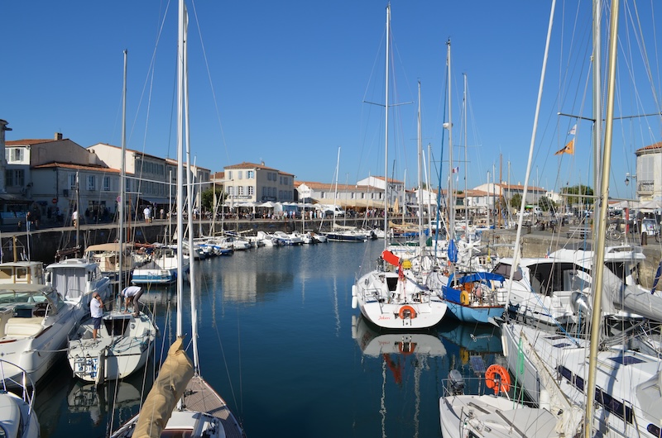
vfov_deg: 47.7
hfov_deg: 67.5
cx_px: 331
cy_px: 219
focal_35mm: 27
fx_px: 496
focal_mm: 18
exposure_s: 1/320
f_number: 9
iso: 100
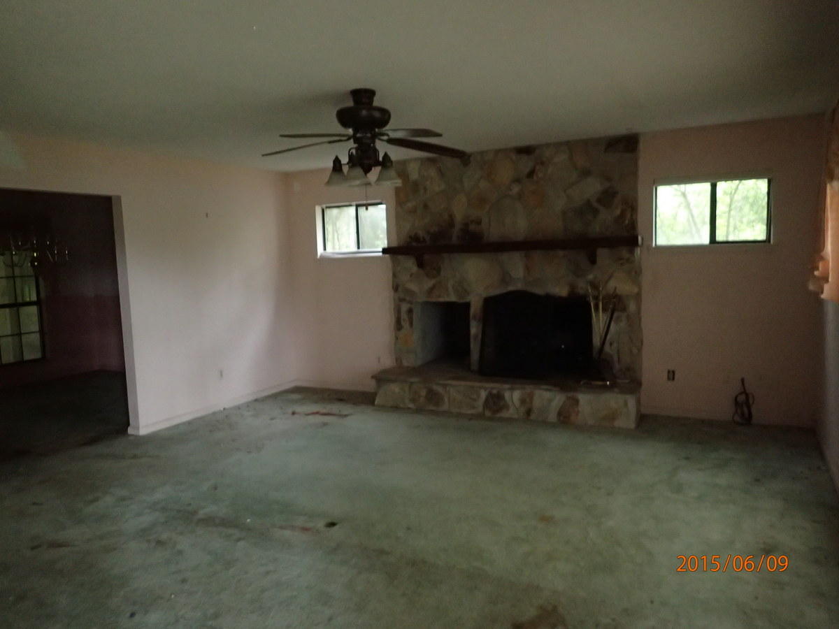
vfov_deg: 54.9
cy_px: 314
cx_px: 420
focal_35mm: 25
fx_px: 606
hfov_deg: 69.4
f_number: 2
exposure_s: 1/30
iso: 800
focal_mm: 4.5
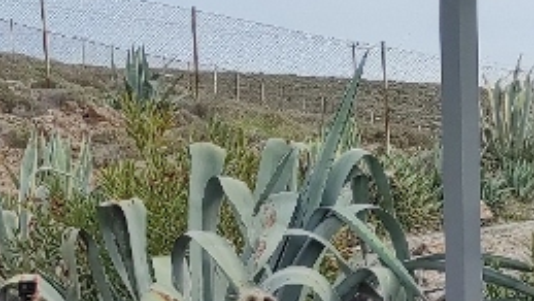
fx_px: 1658
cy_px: 498
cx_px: 511
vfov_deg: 9.9
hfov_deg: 17.9
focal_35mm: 117
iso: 100
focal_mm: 5.43
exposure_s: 1/2097
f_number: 1.89
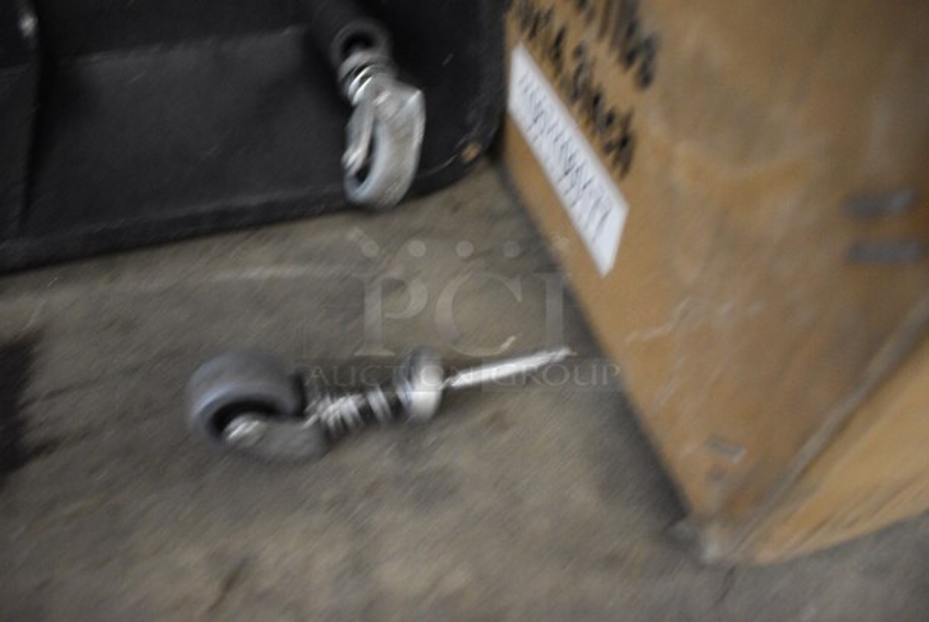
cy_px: 311
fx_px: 697
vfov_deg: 48.0
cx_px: 464
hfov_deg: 67.3
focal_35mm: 27
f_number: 4
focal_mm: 18
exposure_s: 1/60
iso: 2800
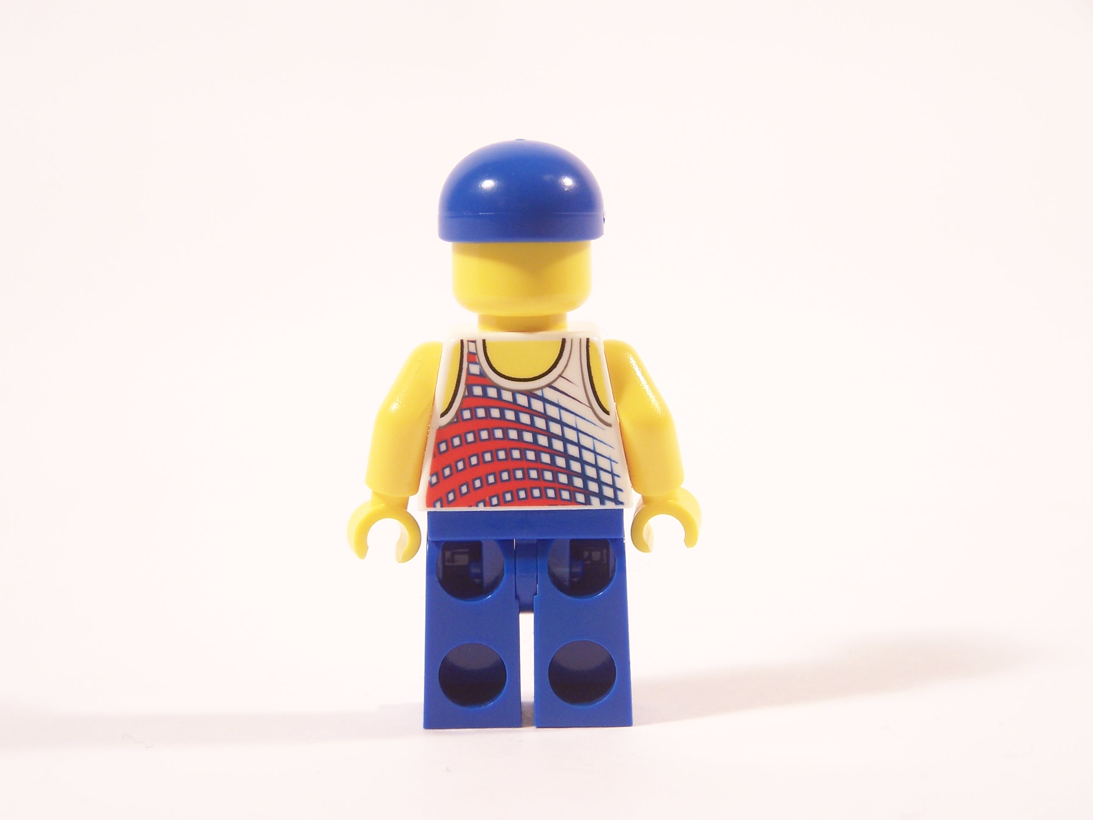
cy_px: 410
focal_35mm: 117
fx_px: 3694
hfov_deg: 16.8
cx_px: 546
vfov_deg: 12.7
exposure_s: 1/15
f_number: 3.2
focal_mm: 19.4
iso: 100
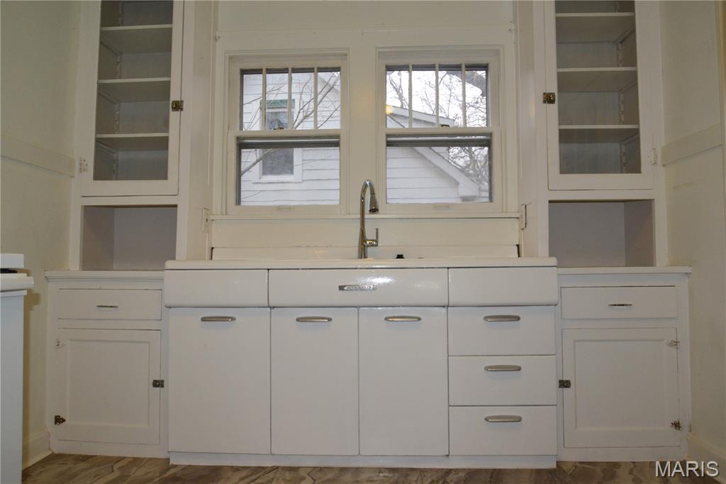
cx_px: 363
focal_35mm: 24
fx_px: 484
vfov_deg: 53.1
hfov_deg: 73.8
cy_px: 242
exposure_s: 1/40
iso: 3600
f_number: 14
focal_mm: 24
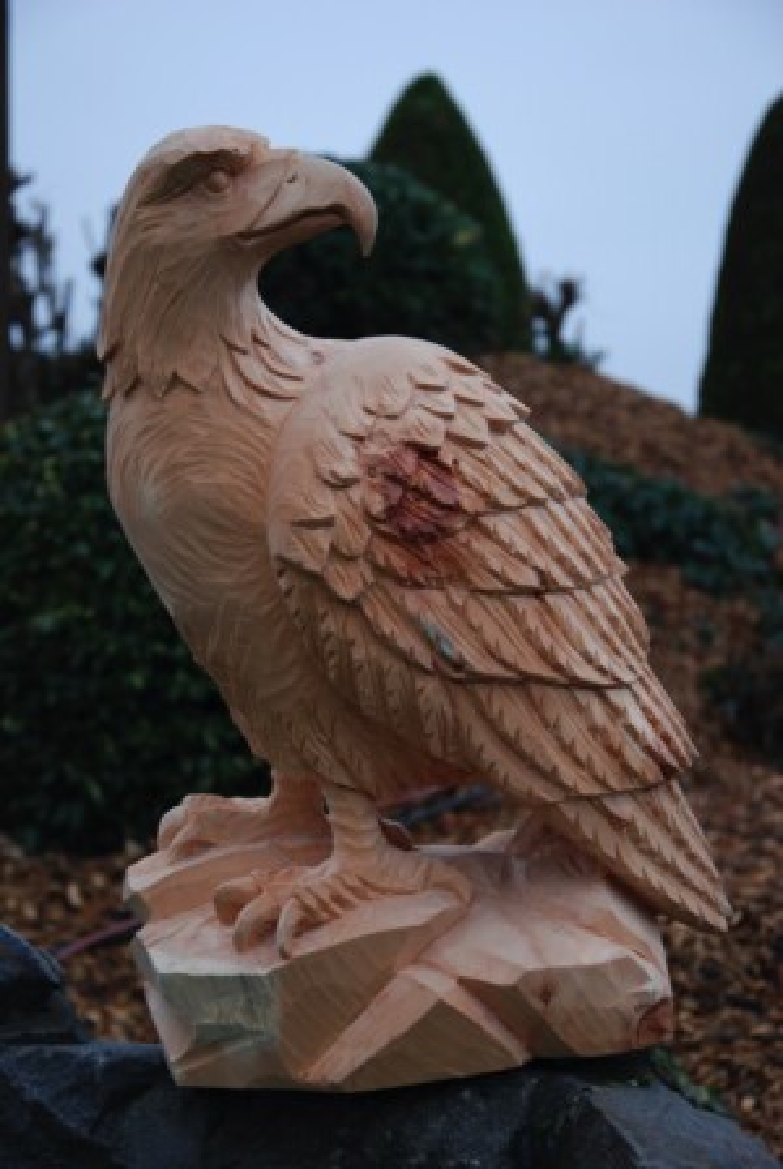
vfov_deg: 23.3
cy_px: 584
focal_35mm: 87
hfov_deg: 15.8
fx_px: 2829
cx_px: 392
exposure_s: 1/60
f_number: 5.3
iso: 200
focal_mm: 58
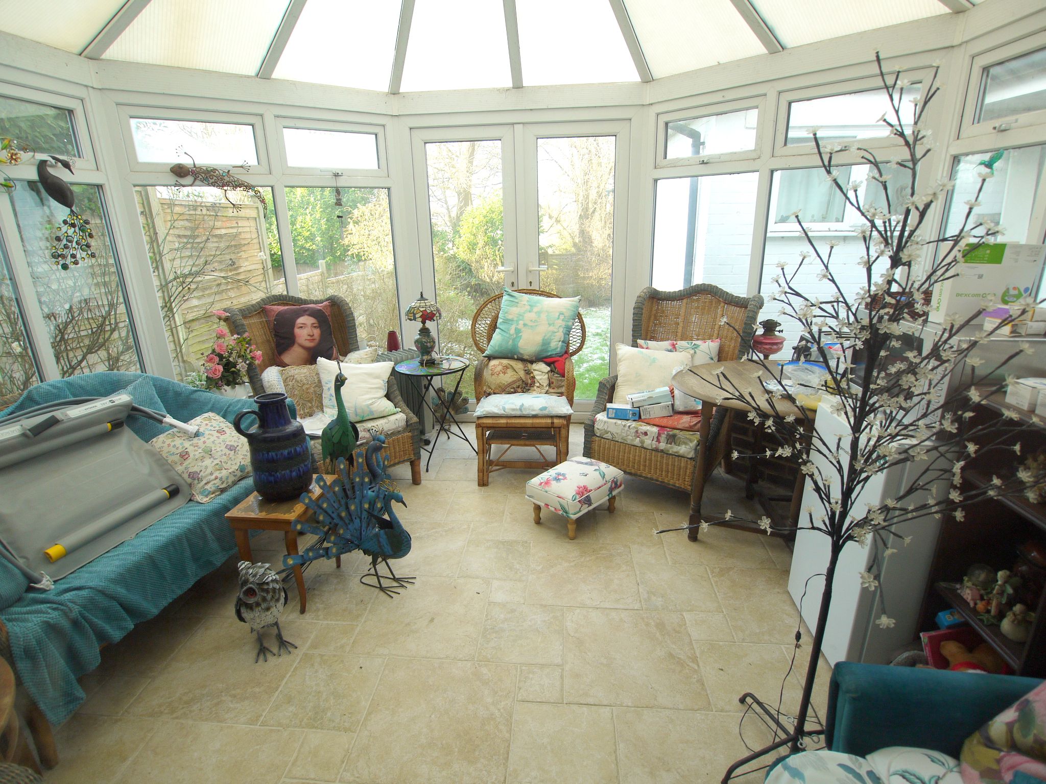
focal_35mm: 18
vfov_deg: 71.6
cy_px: 392
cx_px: 523
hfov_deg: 87.8
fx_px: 544
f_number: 4
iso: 125
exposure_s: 1/60
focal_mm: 9
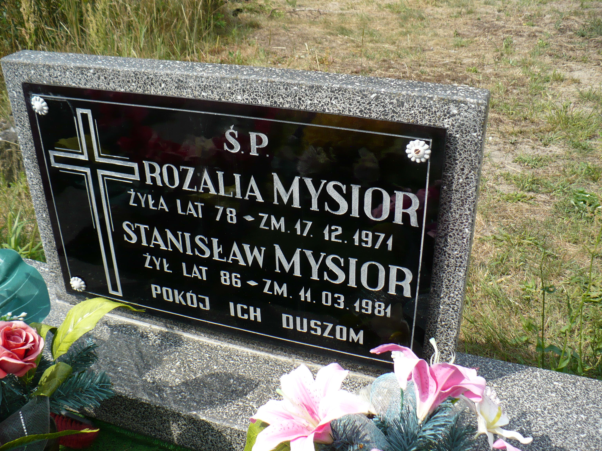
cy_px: 226
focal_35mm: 37
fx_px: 643
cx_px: 301
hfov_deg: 50.1
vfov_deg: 38.7
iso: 100
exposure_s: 1/800
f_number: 2.8
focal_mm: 6.1
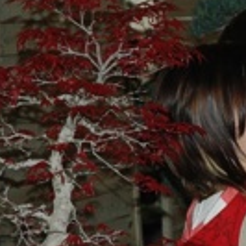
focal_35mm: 280
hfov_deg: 6.2
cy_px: 141
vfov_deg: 6.3
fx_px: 2251
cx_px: 281
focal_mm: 70
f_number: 4.5
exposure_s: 1/60
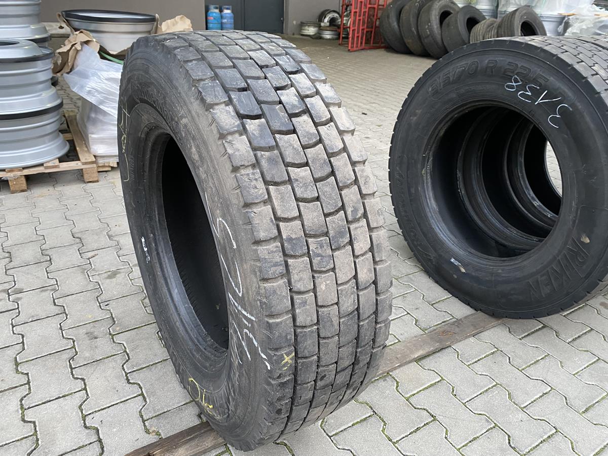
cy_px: 228
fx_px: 457
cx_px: 304
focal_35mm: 26
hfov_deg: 67.3
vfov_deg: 53.1
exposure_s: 1/50
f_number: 1.8
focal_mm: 4.25
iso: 160
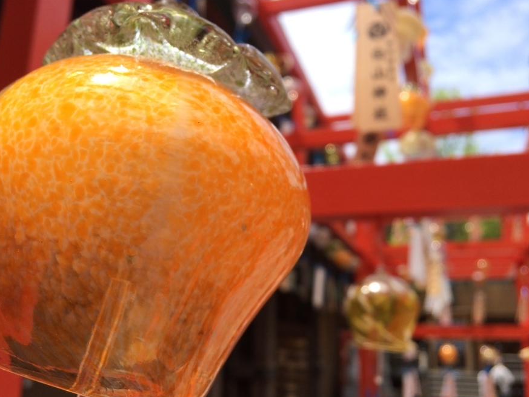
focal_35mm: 34
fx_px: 520
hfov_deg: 53.9
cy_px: 210
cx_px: 247
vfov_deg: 41.8
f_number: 2.2
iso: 32
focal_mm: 4.15
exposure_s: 1/1520
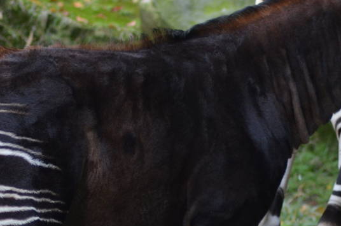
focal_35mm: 519
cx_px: 244
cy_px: 206
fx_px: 4906
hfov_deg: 4.0
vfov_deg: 2.6
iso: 800
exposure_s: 1/200
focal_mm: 116
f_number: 4.2
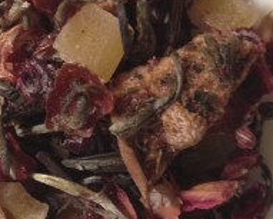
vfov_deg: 17.9
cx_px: 57
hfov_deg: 21.9
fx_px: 695
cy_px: 107
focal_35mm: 86
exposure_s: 1/20
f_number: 2.4
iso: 100
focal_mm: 4.28
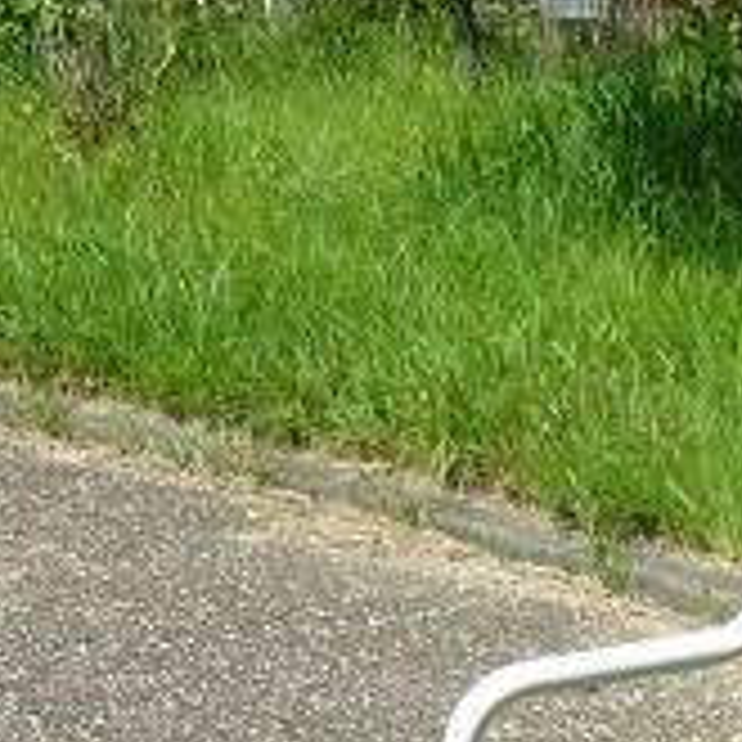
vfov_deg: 15.9
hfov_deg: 15.5
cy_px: 850
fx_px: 2571
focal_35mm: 106
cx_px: 1025
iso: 100
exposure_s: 1/125
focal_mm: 5.5
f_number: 8
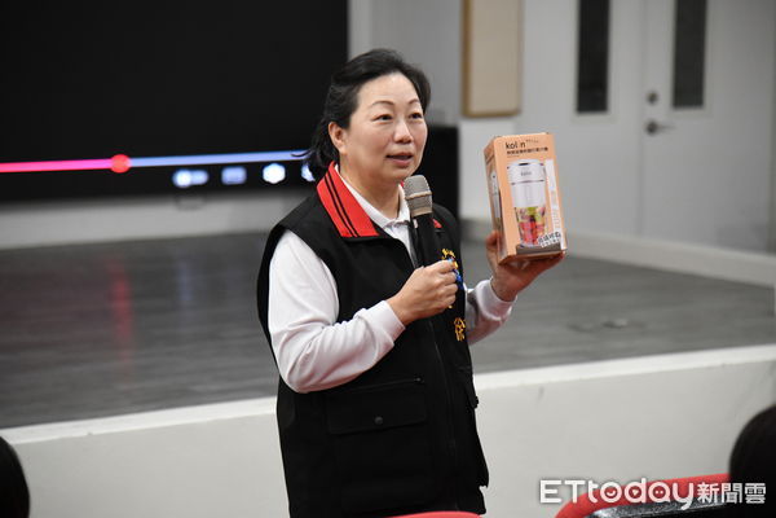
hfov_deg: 17.1
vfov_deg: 11.4
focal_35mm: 120
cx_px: 388
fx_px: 2586
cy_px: 259
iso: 5000
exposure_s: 1/320
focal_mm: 120
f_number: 4
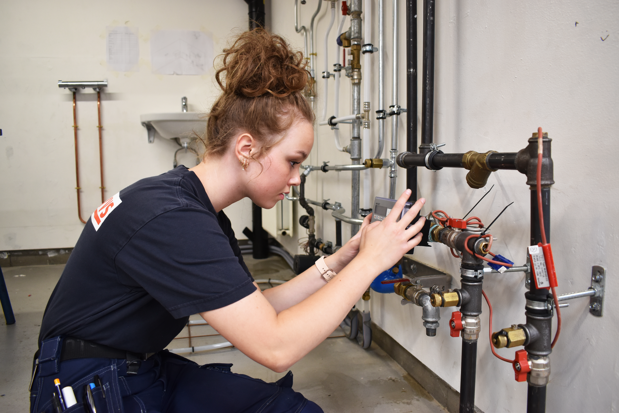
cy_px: 206
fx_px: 464
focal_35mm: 27
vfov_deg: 47.9
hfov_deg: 67.4
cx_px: 310
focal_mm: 18
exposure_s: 1/60
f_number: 4
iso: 640
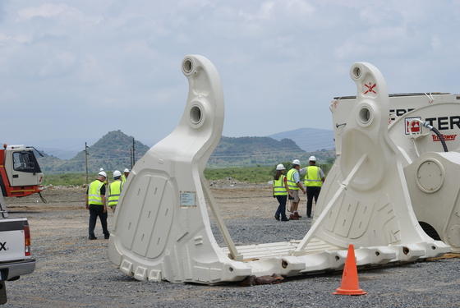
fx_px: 1343
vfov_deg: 13.1
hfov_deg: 19.4
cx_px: 230
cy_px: 154
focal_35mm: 105
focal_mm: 70
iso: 100
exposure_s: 1/320
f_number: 9
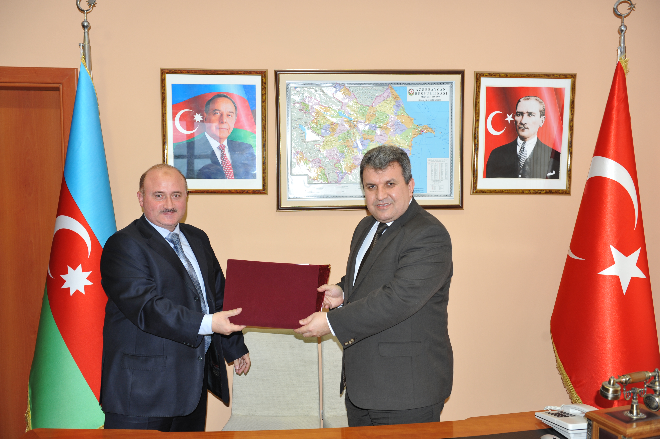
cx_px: 330
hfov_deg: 54.5
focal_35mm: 35
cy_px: 220
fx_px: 641
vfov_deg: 37.8
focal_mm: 35
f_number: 5
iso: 800
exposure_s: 1/60
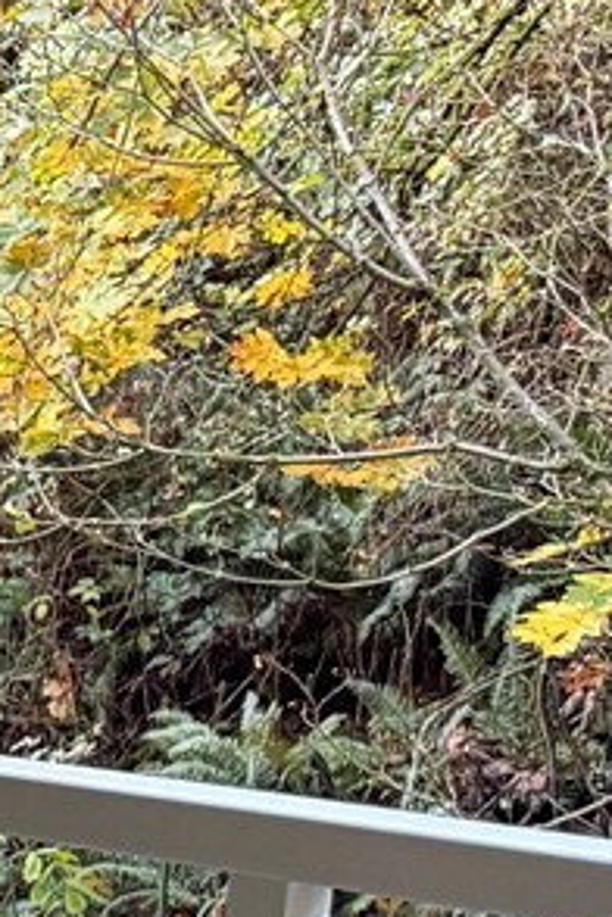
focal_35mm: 136
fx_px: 3468
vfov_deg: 14.8
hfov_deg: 7.6
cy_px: 961
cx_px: -1661
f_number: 1.78
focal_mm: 6.76
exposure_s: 1/60
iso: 250
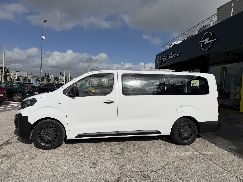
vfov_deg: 56.8
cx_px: 122
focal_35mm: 24
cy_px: 91
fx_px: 168
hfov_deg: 71.6
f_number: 1.78
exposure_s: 1/17544
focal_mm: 6.76
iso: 80
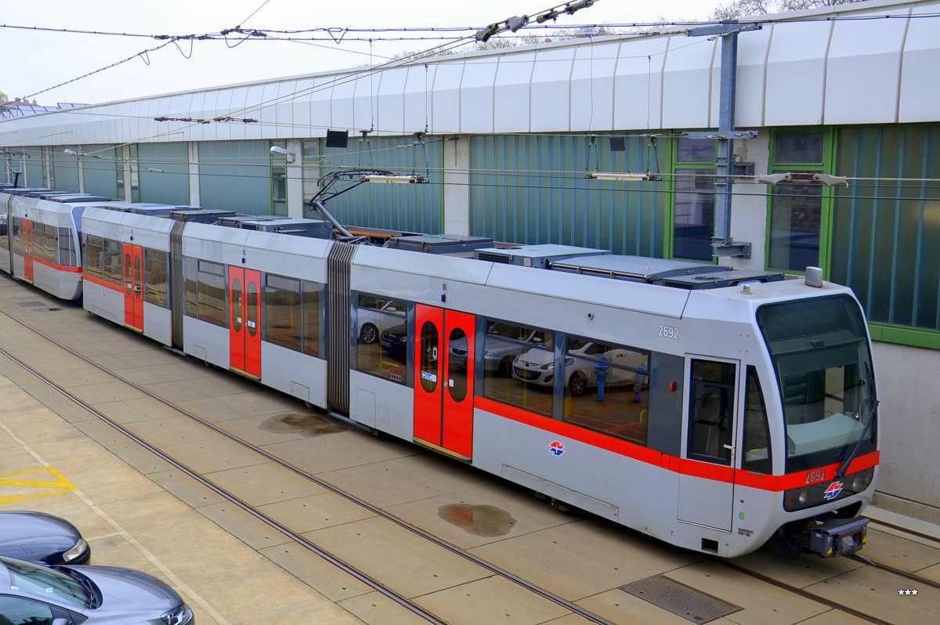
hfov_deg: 53.2
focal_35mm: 36
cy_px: 312
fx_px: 939
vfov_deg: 36.8
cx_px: 470
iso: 100
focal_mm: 24
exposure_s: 1/160
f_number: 6.3
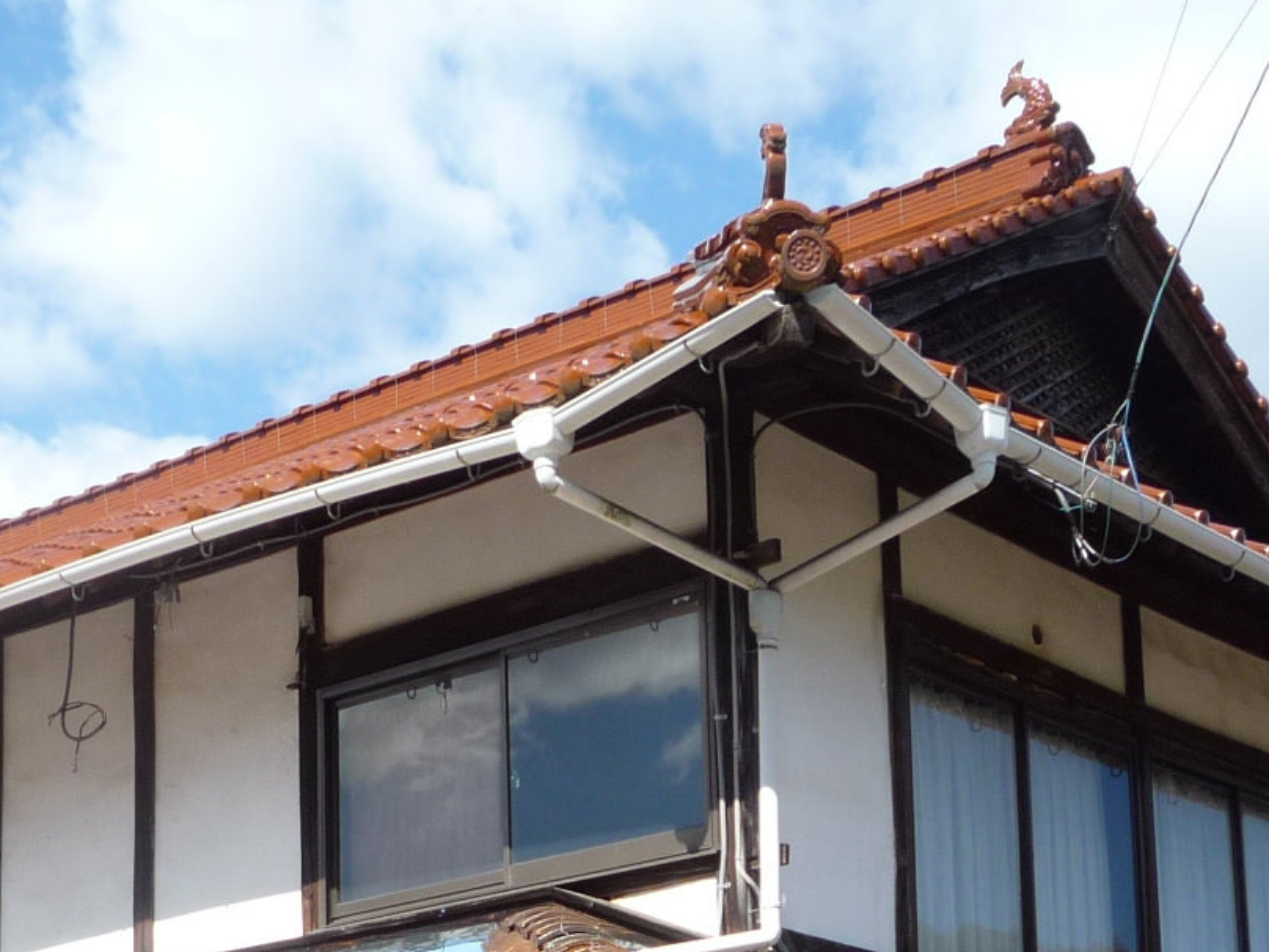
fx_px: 2786
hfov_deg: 25.4
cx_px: 344
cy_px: 1152
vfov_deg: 18.4
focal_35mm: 76
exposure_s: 1/400
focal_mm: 5.2
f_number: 4
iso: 100
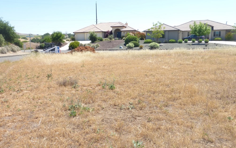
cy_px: 63
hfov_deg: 70.4
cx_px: 116
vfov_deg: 47.4
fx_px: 167
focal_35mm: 26
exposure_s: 1/500
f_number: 4
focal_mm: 4.3
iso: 100
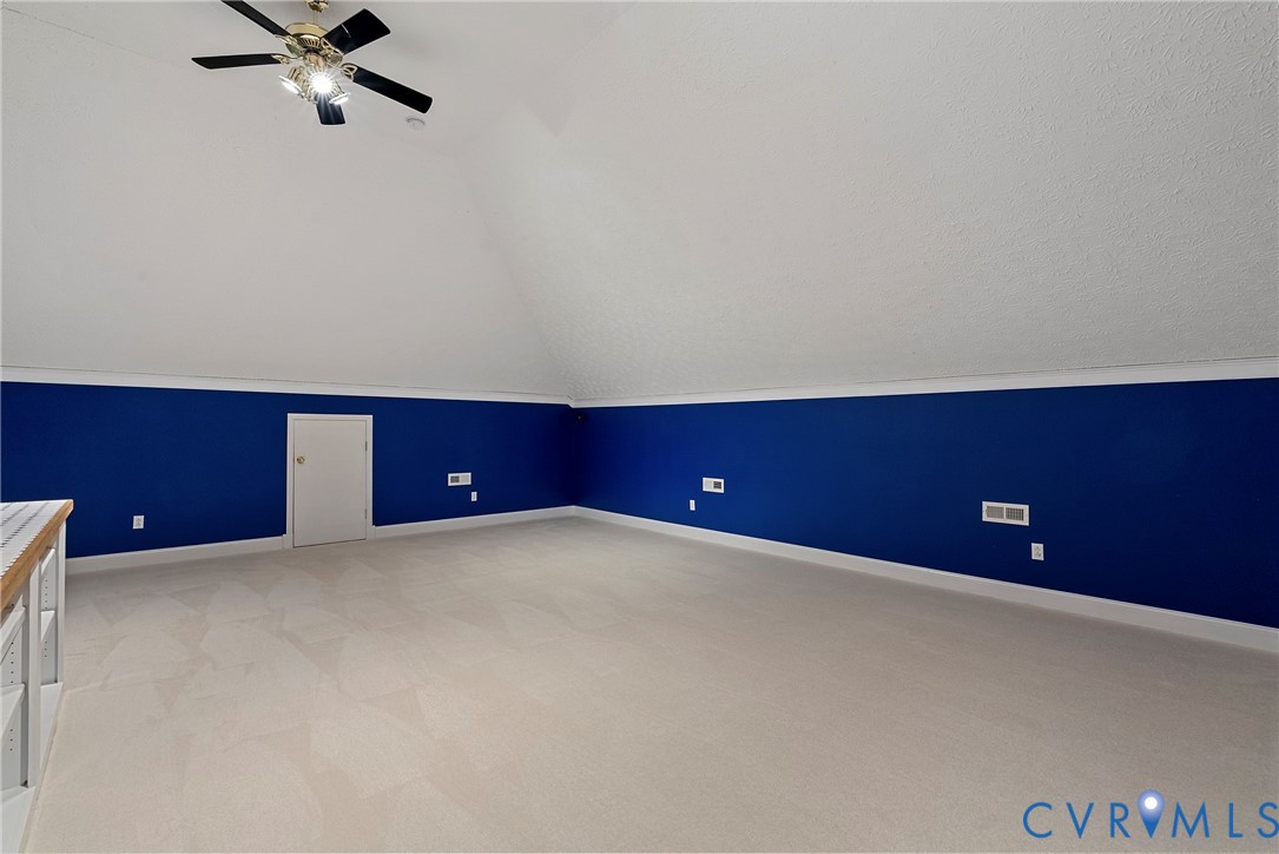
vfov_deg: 73.8
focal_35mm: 16
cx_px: 640
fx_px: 569
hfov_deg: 96.7
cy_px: 427
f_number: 8
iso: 800
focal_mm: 16
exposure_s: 1/1.67
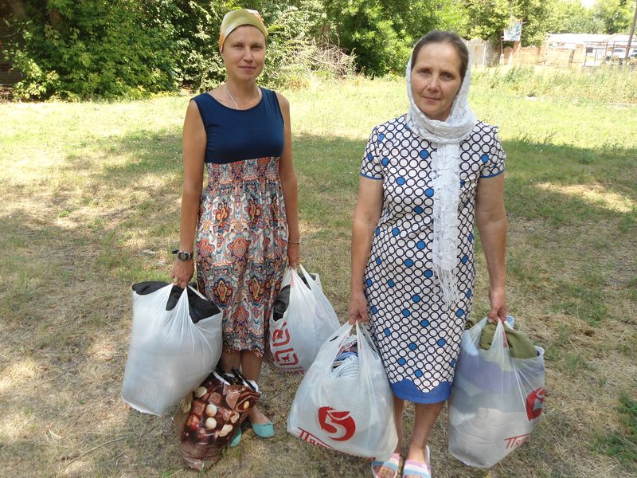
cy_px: 239
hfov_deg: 58.4
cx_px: 318
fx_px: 570
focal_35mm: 31
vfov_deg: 45.4
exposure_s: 1/200
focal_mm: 5.6
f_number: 3
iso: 80
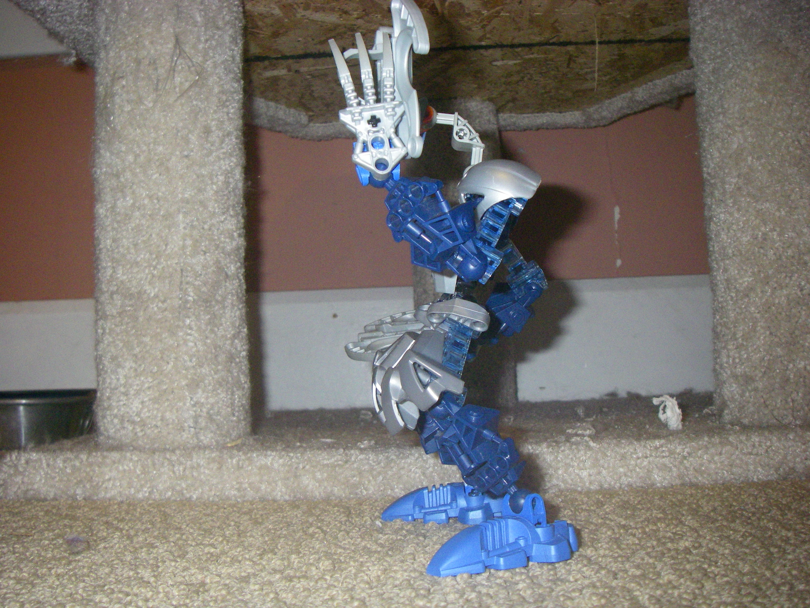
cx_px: 405
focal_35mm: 38
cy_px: 304
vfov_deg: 37.7
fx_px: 889
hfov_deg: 49.0
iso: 400
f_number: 3.3
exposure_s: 1/50
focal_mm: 6.3
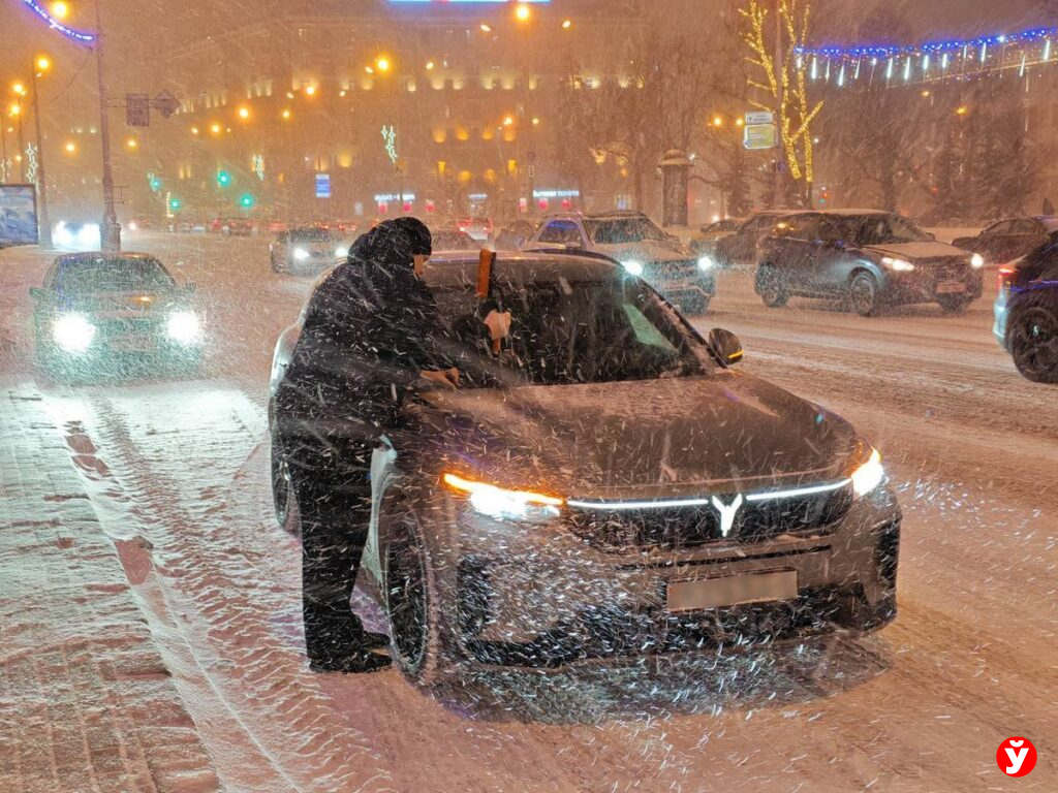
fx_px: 1467
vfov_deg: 30.3
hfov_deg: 39.7
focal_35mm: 48
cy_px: 396
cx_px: 529
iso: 500
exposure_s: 1/50
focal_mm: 6.12
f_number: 1.9
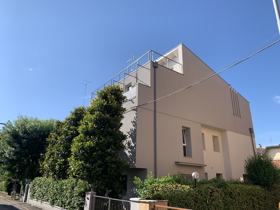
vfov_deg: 53.1
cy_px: 105
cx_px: 140
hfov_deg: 67.3
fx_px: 210
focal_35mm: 26
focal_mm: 4.25
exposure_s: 1/2208
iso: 25
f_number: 1.8
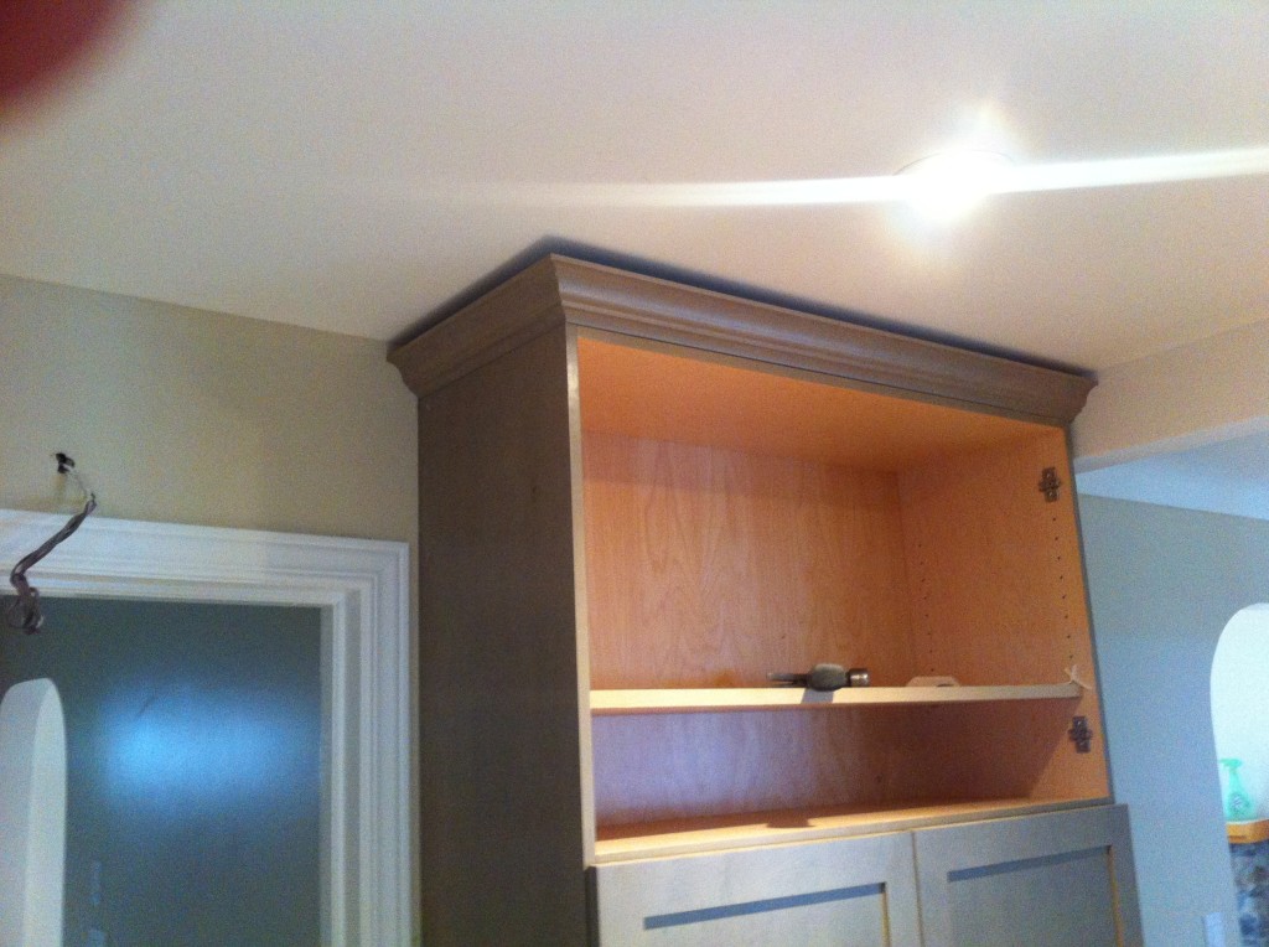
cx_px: 634
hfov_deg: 52.7
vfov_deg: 40.6
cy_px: 474
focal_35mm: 35
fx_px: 1281
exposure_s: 1/15
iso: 320
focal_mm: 3.85
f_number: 2.8
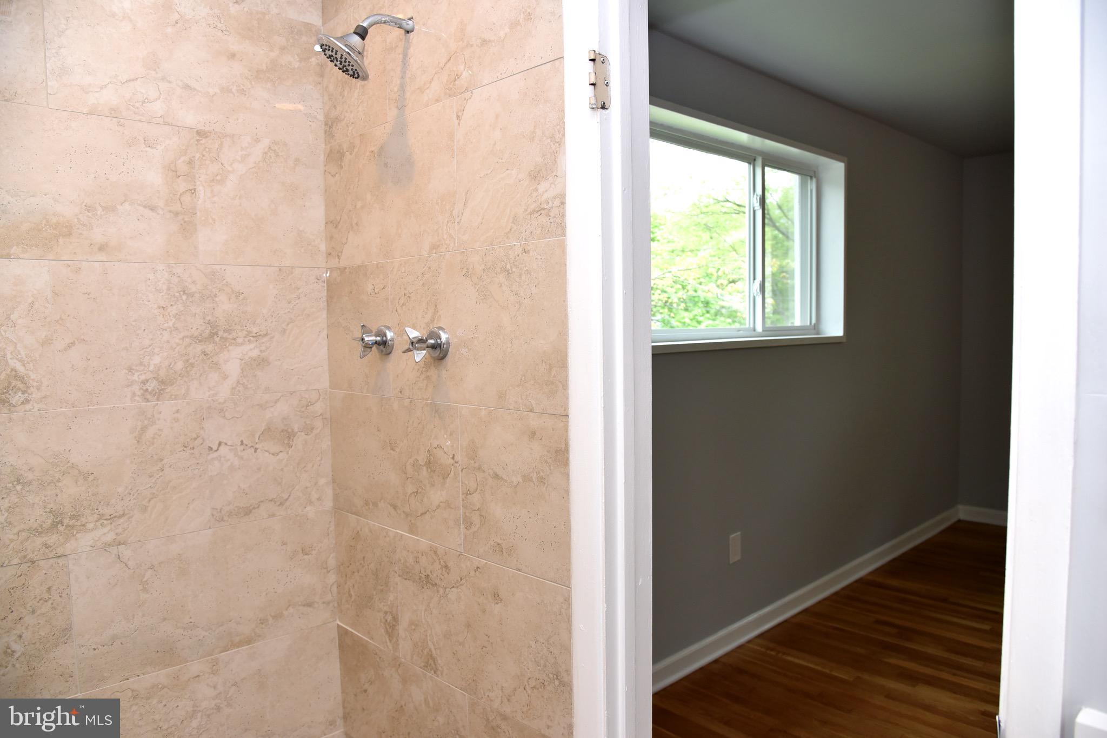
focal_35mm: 24
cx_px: 554
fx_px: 738
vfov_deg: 53.1
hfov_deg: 73.7
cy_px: 369
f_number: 5
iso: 800
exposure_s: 1/100
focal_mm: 24
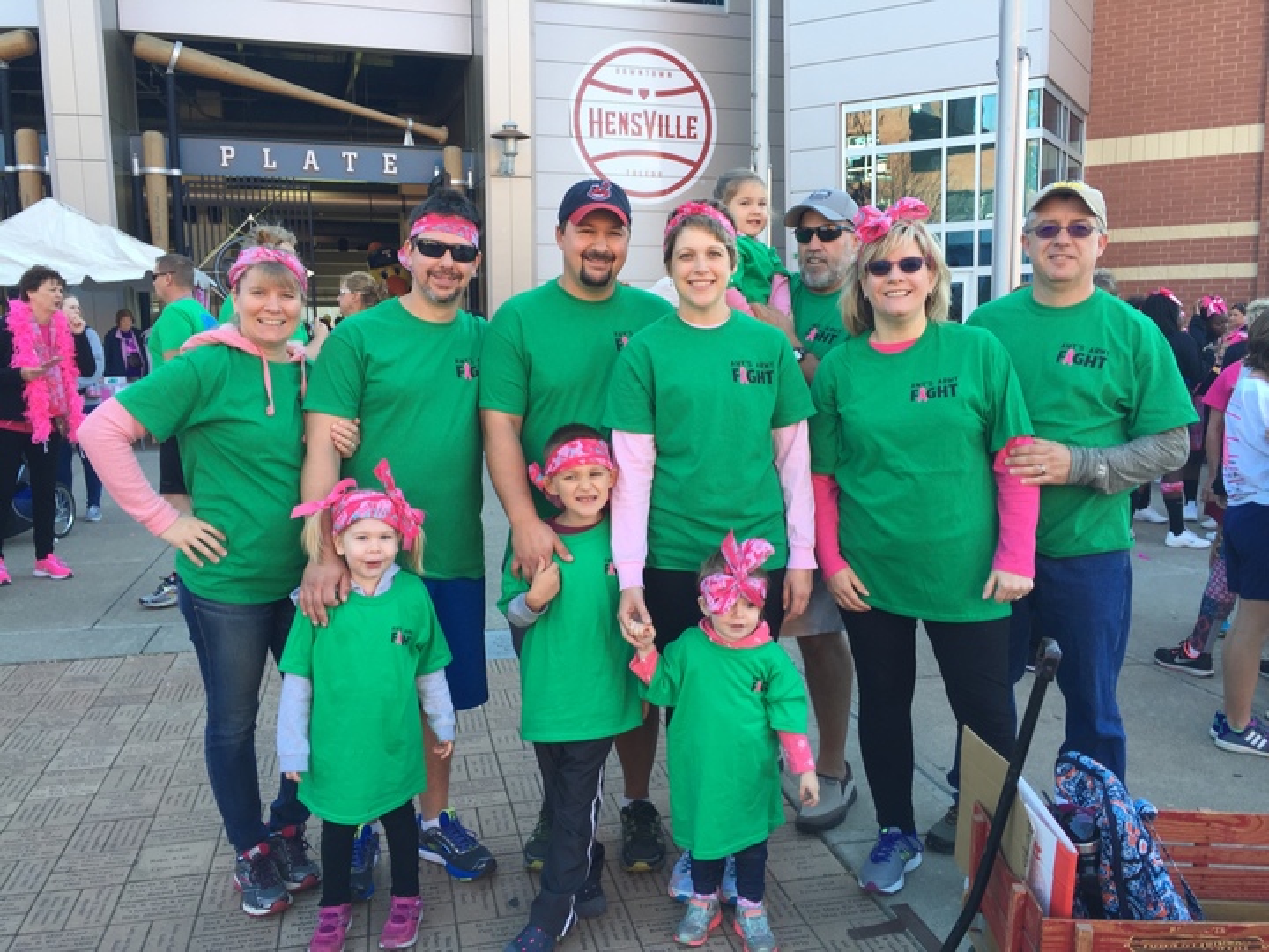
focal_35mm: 29
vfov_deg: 48.2
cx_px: 634
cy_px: 476
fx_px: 1063
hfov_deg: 61.7
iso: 32
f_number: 2.2
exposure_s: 1/125
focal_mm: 4.15
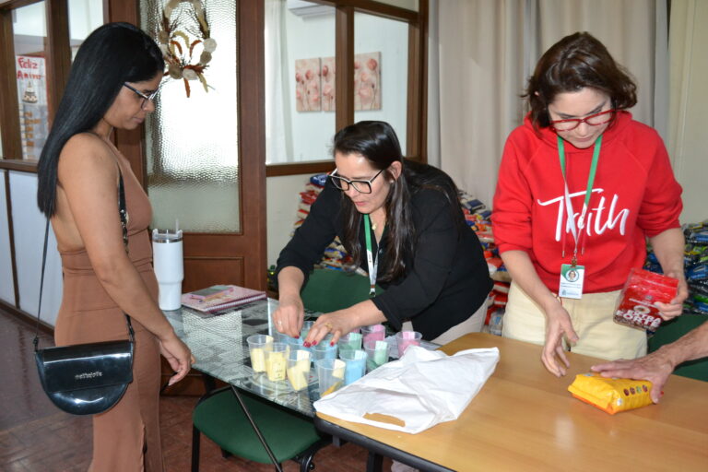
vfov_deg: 43.6
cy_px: 236
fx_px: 590
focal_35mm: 30
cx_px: 354
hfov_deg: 61.9
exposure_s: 1/60
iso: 1600
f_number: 3.8
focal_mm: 20
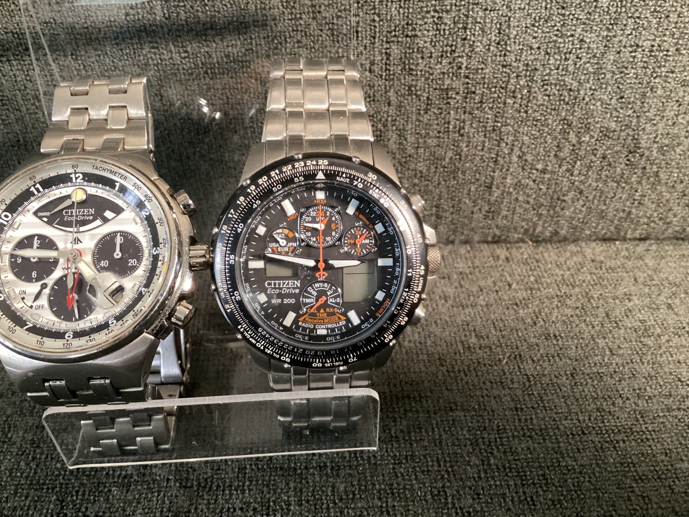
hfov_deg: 58.3
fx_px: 617
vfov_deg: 45.4
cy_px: 258
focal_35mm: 31
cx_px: 344
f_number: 2.4
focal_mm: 3.3
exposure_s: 1/30
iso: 320
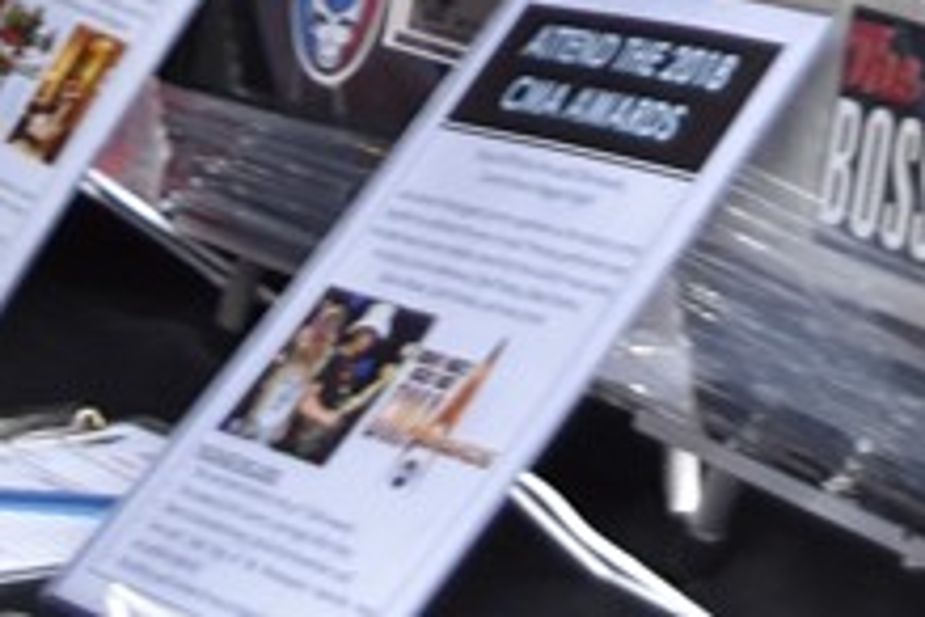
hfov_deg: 8.6
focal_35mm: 240
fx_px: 6174
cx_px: 612
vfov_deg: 5.6
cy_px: -611
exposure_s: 1/80
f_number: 4.5
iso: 400
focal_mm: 35
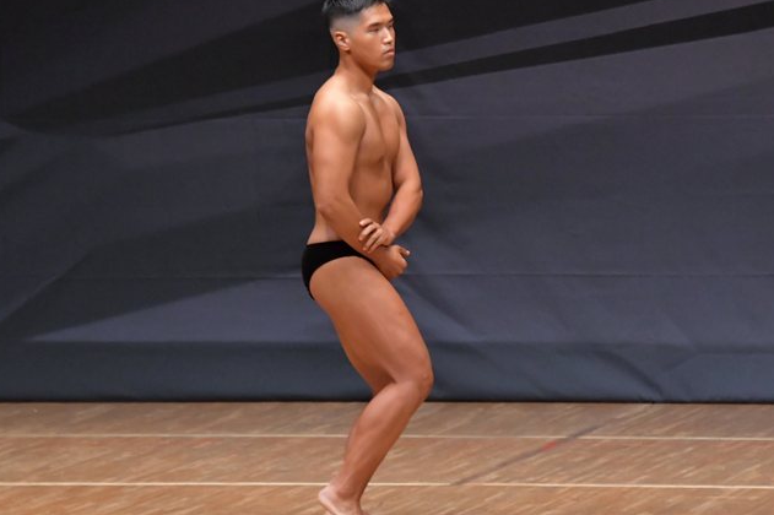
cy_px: 244
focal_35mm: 350
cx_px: 403
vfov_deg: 3.9
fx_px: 7521
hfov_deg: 5.9
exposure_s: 1/400
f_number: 5.6
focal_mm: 190
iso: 6400
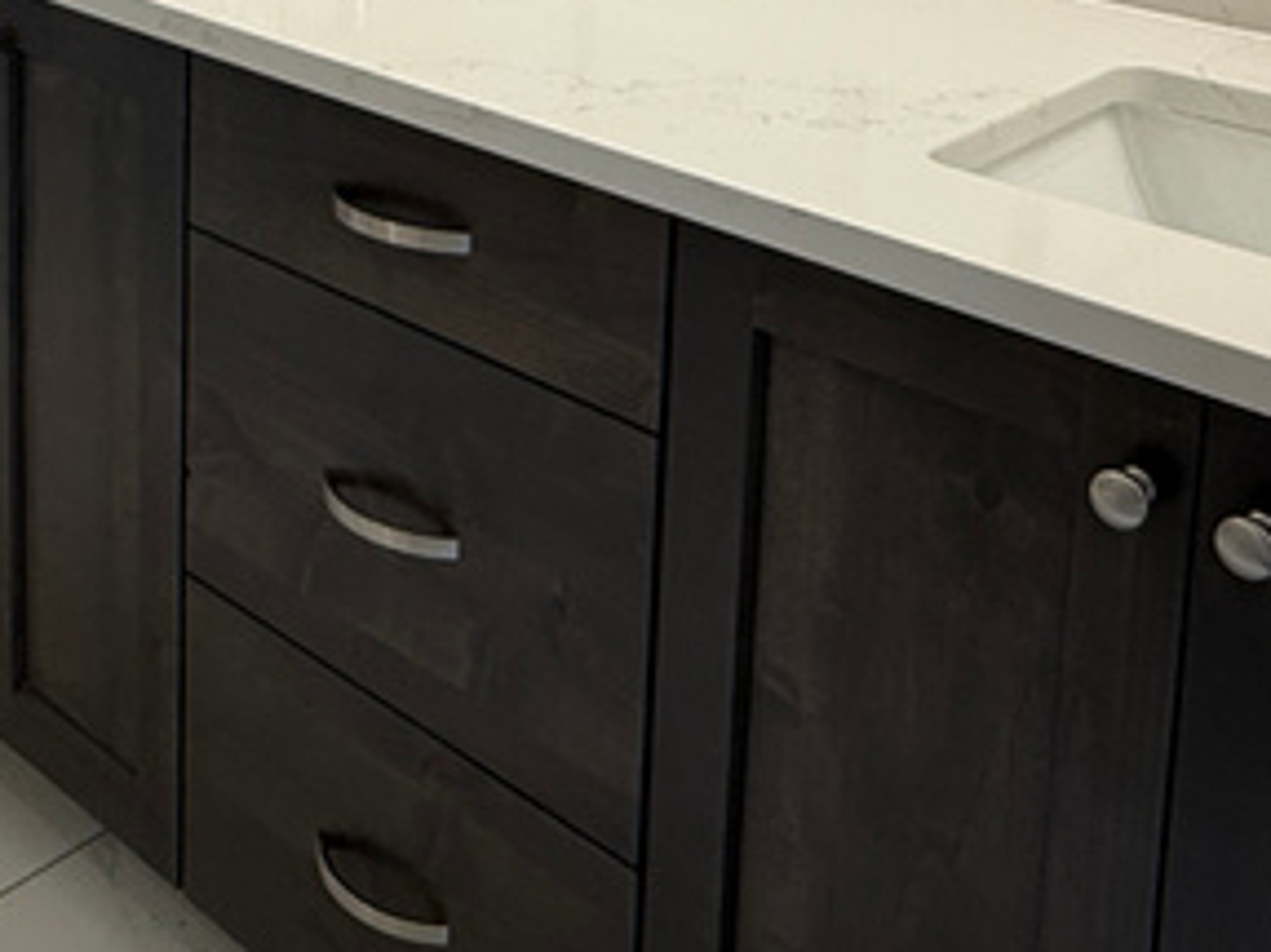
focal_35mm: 50
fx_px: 1835
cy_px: -208
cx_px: 483
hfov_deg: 38.0
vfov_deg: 25.8
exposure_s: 1/120
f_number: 2.2
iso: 125
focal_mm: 2.22
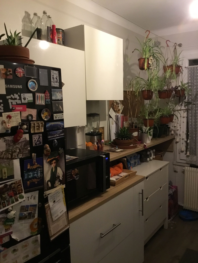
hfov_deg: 45.4
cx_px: 99
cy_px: 132
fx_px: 236
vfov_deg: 58.3
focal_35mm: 31
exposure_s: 1/17
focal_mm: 3.3
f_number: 2.4
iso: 200
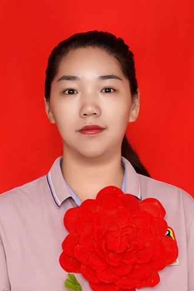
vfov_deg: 8.5
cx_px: 93
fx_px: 1949
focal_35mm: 241
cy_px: 277
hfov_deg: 5.7
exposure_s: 1/160
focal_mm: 98
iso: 100
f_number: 11
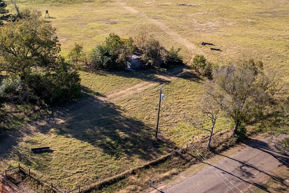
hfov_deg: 47.5
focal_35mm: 38
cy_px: 64
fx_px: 305
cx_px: 52
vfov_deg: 34.7
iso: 100
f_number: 2.8
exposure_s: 1/1600
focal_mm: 8.38
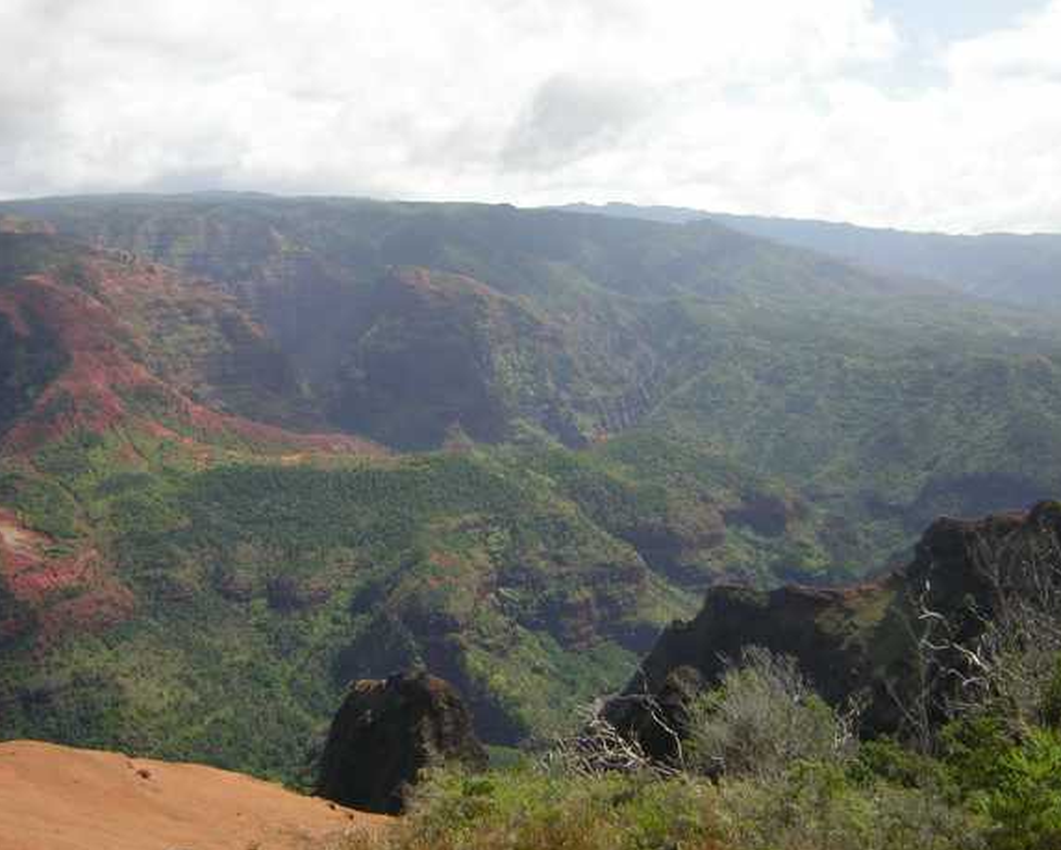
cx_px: 530
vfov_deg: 39.2
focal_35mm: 38
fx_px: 1194
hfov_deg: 47.9
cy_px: 429
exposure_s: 1/270
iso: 50
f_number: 5.2
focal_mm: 4.7
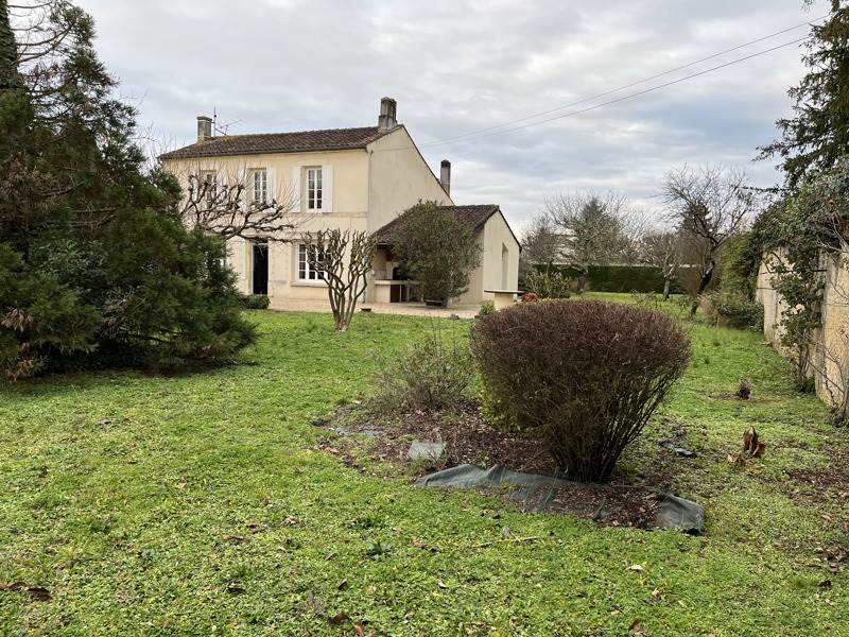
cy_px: 318
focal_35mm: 26
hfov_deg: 67.3
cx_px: 424
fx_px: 638
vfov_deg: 53.1
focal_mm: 5.1
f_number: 1.6
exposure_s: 1/381
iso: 50
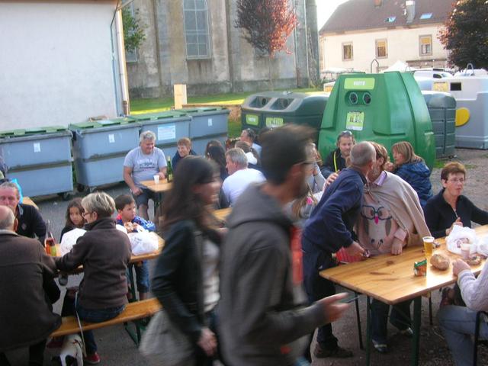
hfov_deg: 50.1
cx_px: 244
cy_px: 183
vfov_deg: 38.7
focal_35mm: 37
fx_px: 522
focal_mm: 6.2
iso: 50
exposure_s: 1/42.2
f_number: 2.9
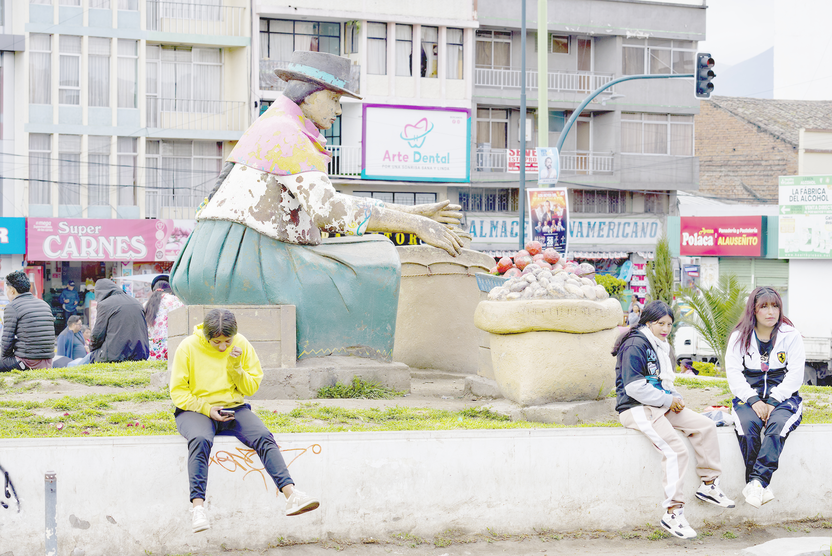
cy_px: 278
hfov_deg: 19.4
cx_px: 416
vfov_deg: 13.1
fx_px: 2428
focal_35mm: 105
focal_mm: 105
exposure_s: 1/320
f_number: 8
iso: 250
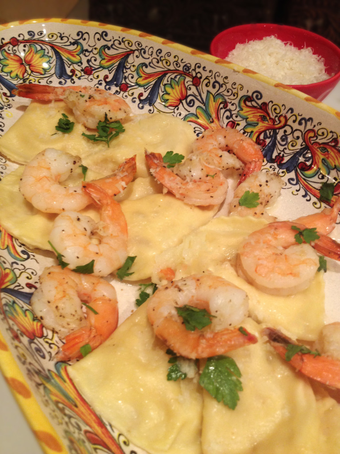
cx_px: 170
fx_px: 458
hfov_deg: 40.7
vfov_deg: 52.6
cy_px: 227
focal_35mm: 35
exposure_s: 1/20
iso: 125
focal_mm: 4.28
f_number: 2.4
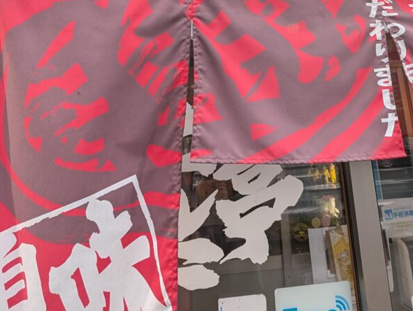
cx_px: 256
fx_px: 311
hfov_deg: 66.3
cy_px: 56
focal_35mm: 26
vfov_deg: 49.6
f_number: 1.7
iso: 95
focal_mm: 2.02
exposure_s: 1/568
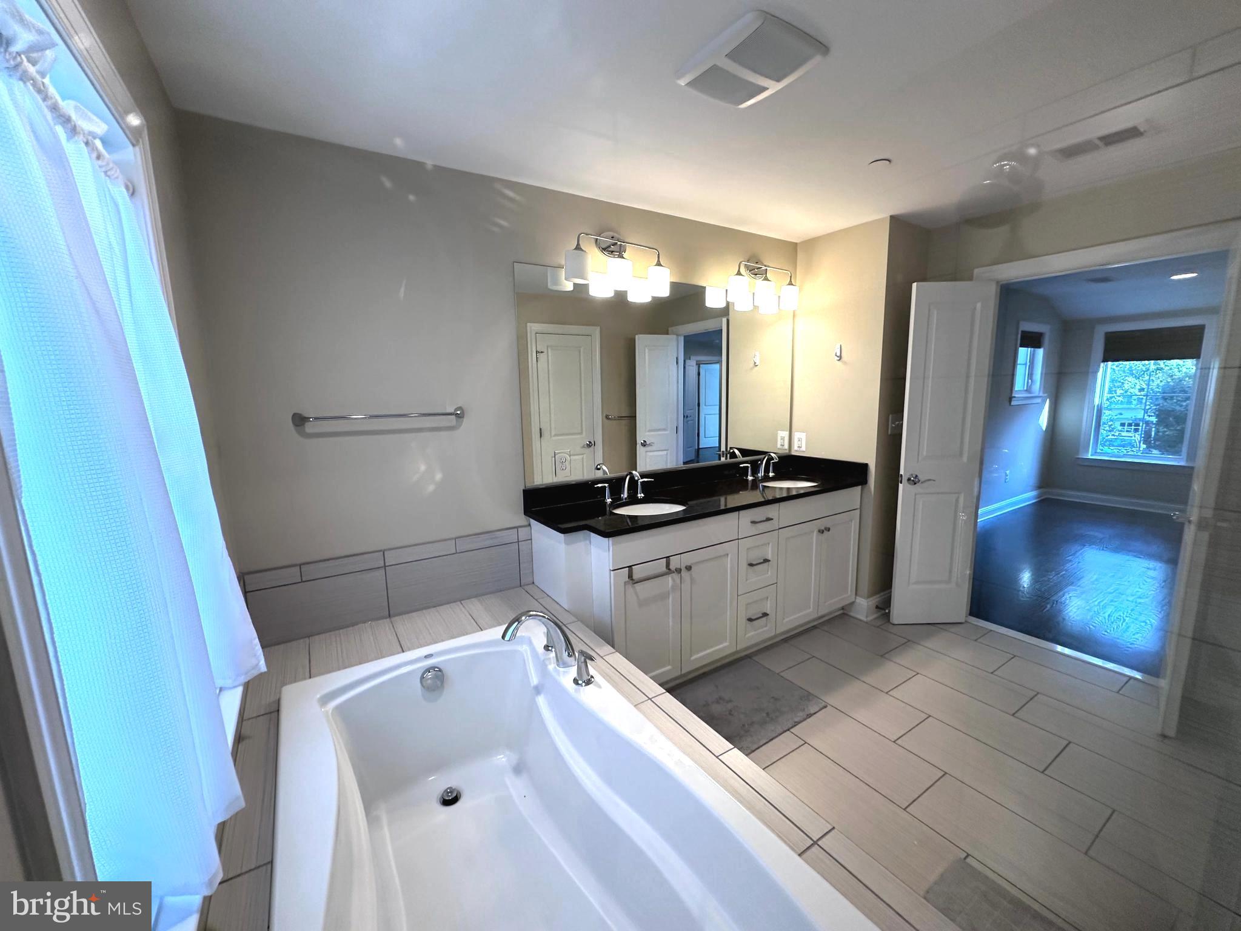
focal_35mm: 14
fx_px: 502
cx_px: 620
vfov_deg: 85.7
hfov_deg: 102.1
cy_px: 466
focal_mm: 2.22
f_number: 2.2
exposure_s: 1/120
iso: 160
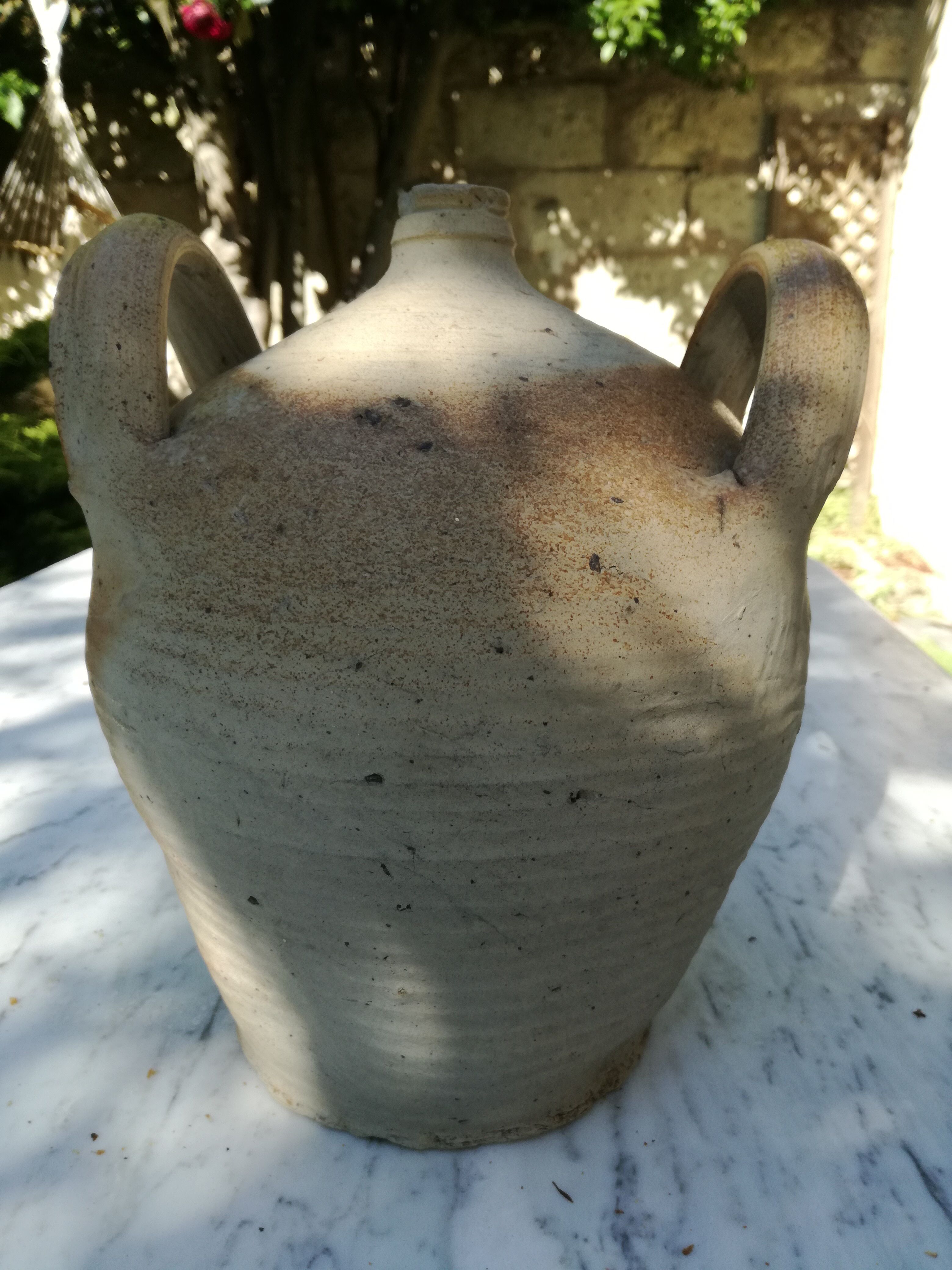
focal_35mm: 27
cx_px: 476
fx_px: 990
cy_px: 635
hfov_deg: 51.4
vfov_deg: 65.3
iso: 50
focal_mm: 3.79
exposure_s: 1/359
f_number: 2
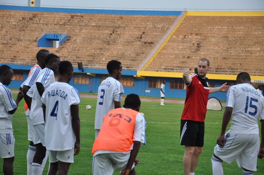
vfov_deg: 12.1
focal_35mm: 112
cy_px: 88
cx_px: 132
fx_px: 824
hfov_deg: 18.2
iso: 500
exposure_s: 1/320
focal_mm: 75
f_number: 5.3
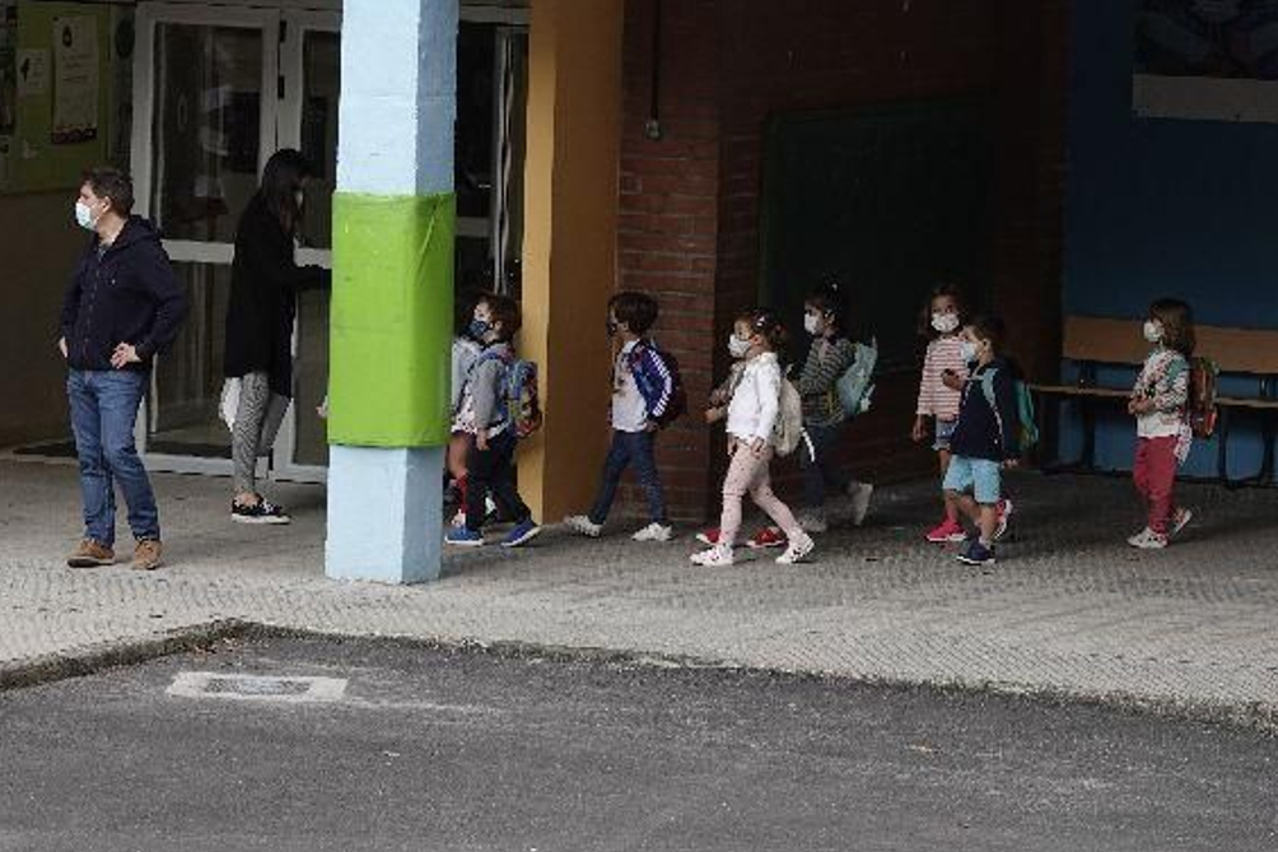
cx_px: 466
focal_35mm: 271
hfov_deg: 7.6
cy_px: 188
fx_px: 9618
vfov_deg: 5.1
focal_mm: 62.39
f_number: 4
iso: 200
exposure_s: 1/320
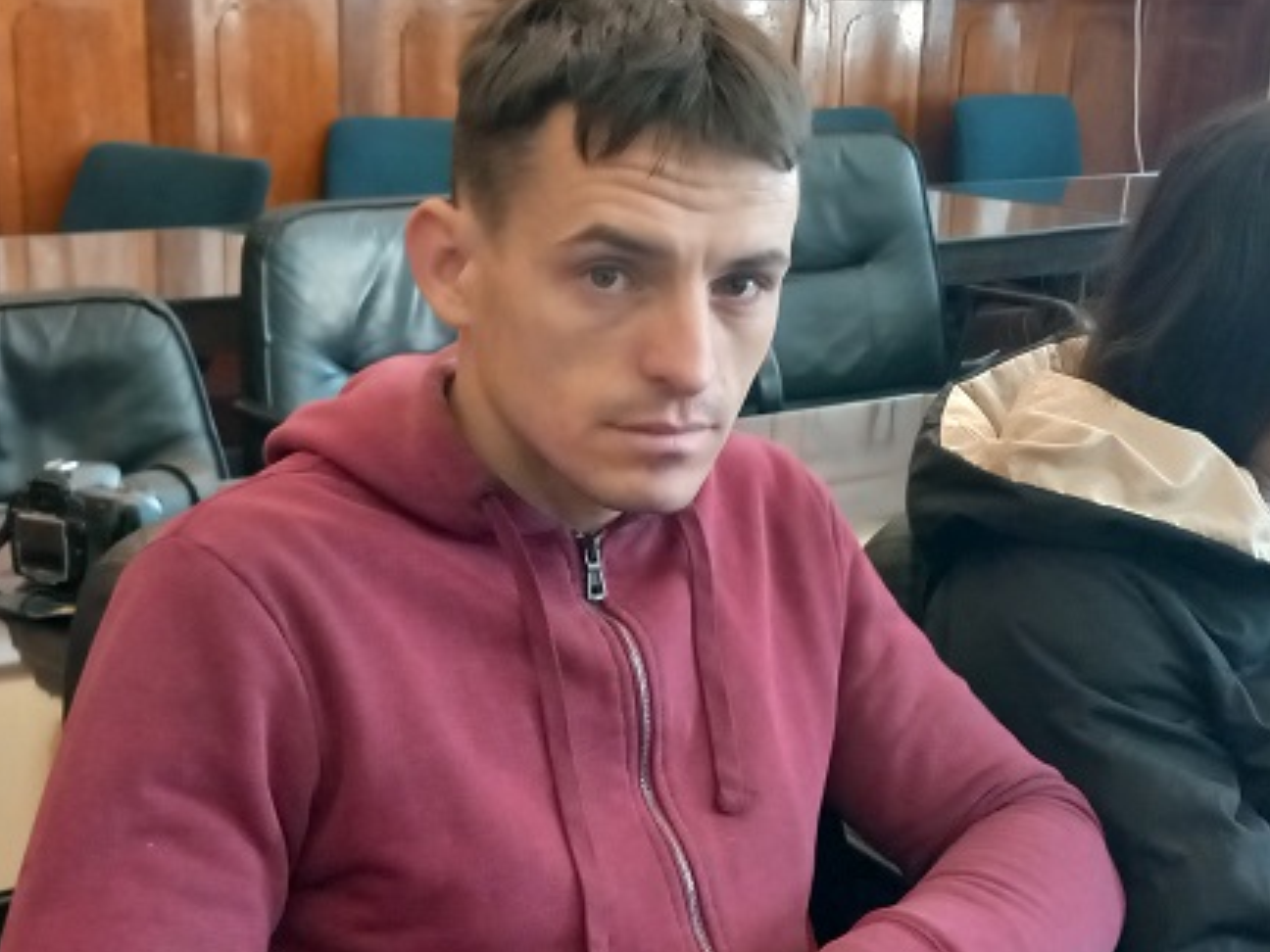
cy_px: 447
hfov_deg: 38.1
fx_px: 1834
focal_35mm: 50
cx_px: 547
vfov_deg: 29.1
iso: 500
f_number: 1.8
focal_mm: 4
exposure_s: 1/20
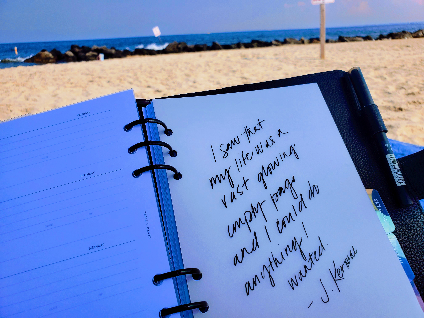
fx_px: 318
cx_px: 212
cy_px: 159
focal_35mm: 26
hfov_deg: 67.3
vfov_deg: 53.1
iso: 50
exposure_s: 1/2145
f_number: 2.4
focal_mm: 4.3
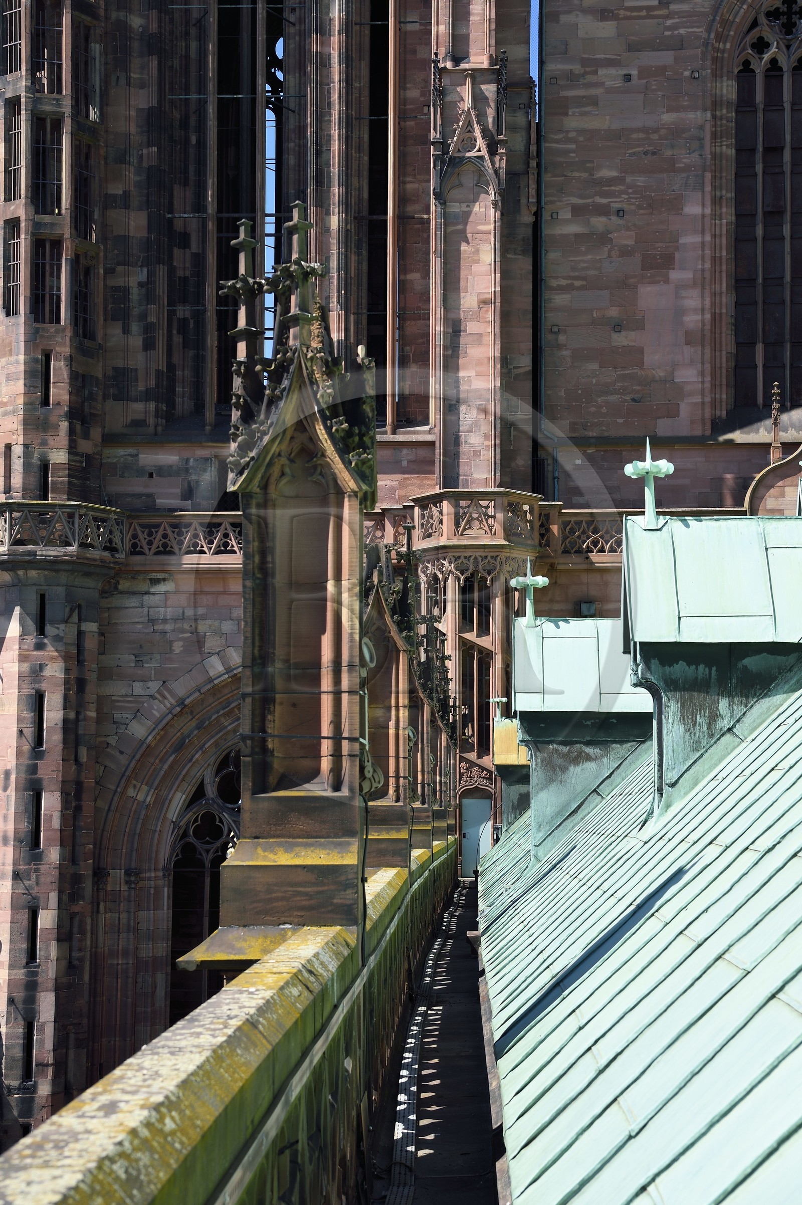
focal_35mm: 58
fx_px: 1940
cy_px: 602
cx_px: 401
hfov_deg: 23.4
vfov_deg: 34.5
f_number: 10
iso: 200
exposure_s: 1/250
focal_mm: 58
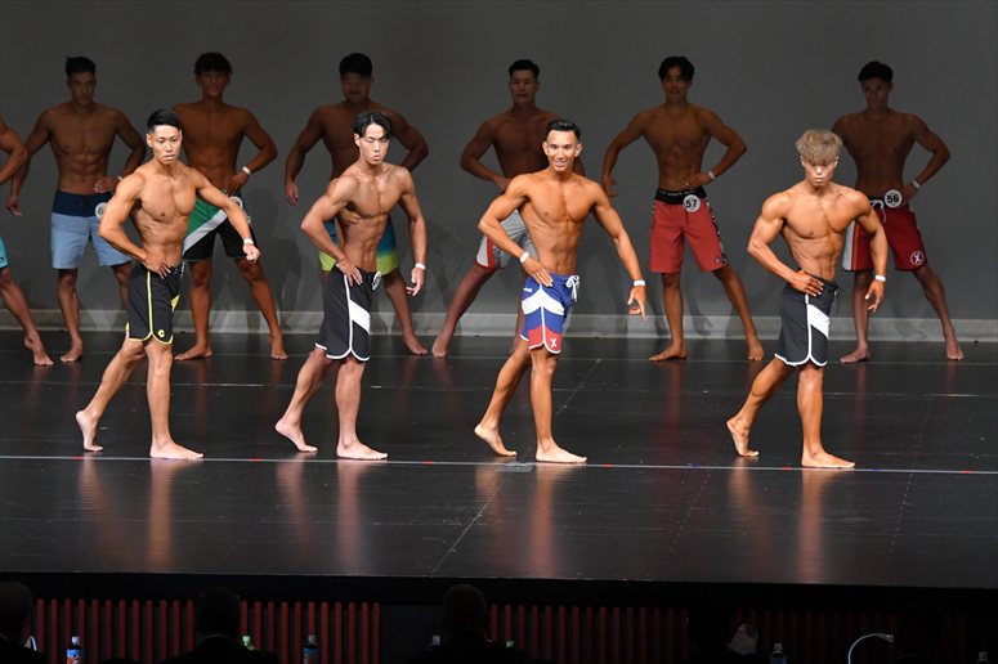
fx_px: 5597
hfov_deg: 10.2
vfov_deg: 6.8
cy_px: 332
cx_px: 499
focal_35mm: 202
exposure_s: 1/400
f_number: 5.6
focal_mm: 135
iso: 4000
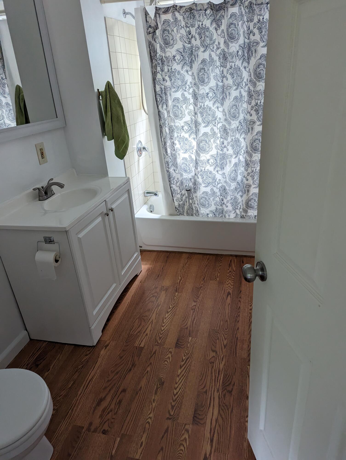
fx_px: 319
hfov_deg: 56.9
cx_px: 173
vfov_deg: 71.5
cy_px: 230
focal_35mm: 24
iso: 724
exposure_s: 1/167
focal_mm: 6.81
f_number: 1.85
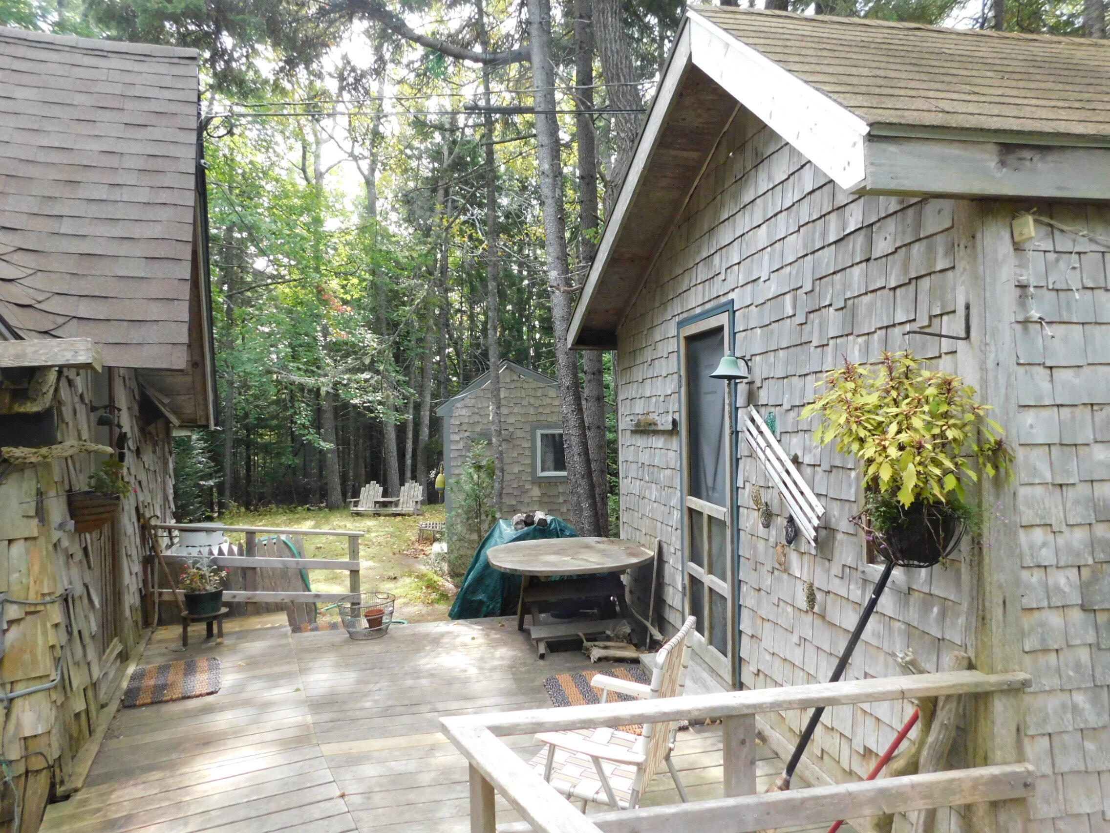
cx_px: 555
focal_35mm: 23
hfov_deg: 73.9
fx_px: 738
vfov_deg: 58.9
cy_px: 416
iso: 400
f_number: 3
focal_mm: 4
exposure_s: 1/320
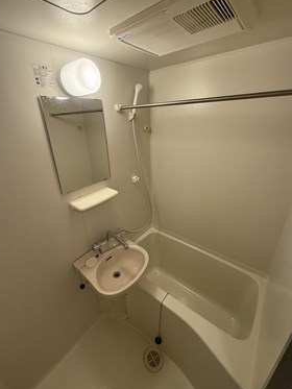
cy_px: 186
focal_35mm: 15
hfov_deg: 81.7
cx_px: 140
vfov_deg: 98.1
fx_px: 169
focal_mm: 2.22
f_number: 2.2
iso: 200
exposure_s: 1/100
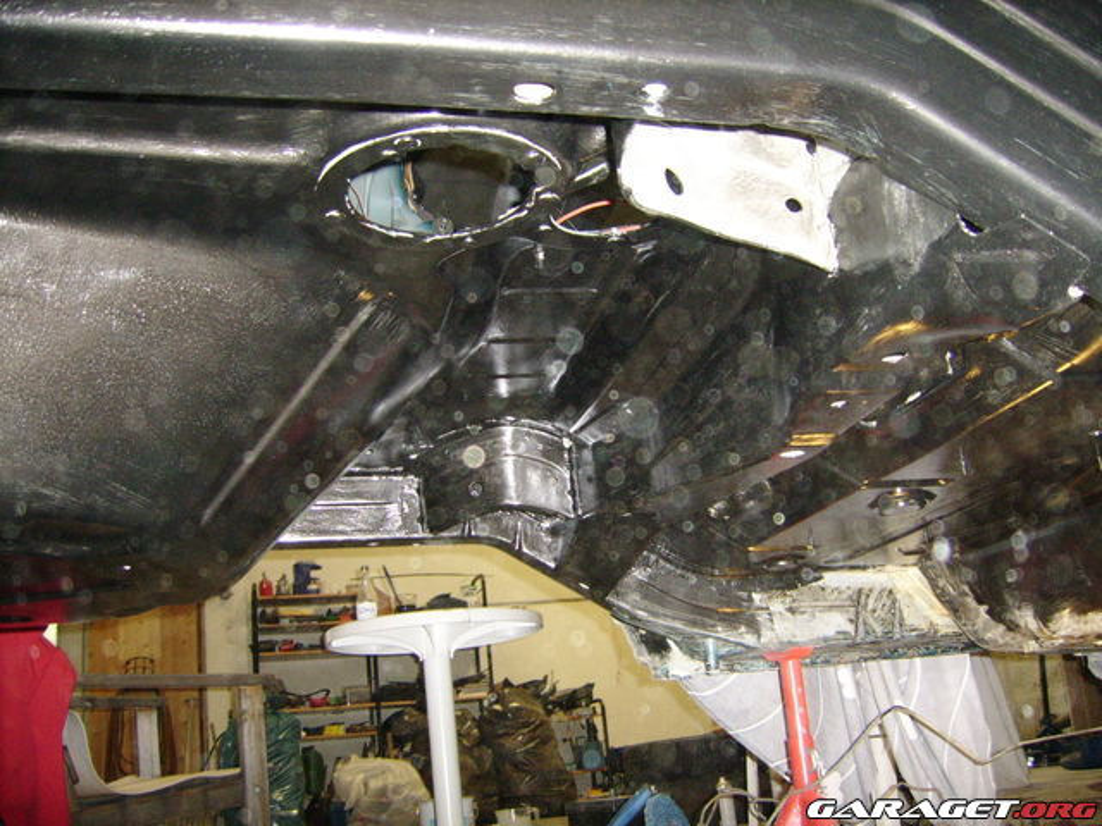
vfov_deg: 40.7
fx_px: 1114
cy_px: 413
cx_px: 551
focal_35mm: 35
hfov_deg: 52.6
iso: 282
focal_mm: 5.95
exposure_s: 1/30
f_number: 2.8
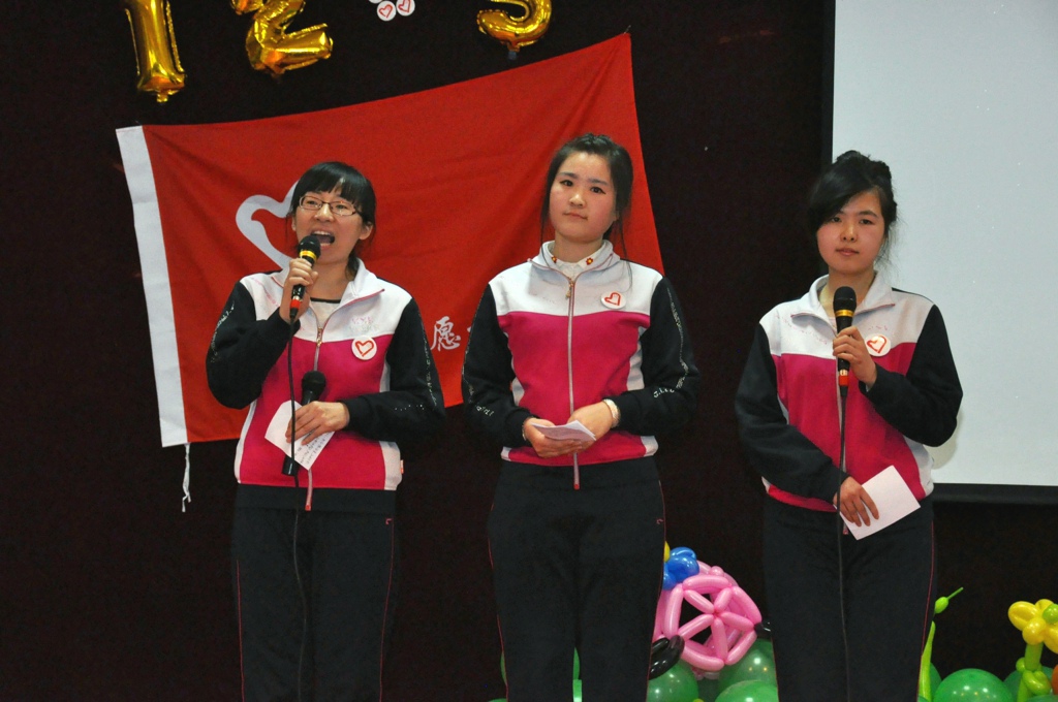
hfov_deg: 21.9
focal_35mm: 93
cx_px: 529
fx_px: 2730
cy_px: 351
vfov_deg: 14.7
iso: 3200
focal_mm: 62
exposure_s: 1/60
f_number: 8
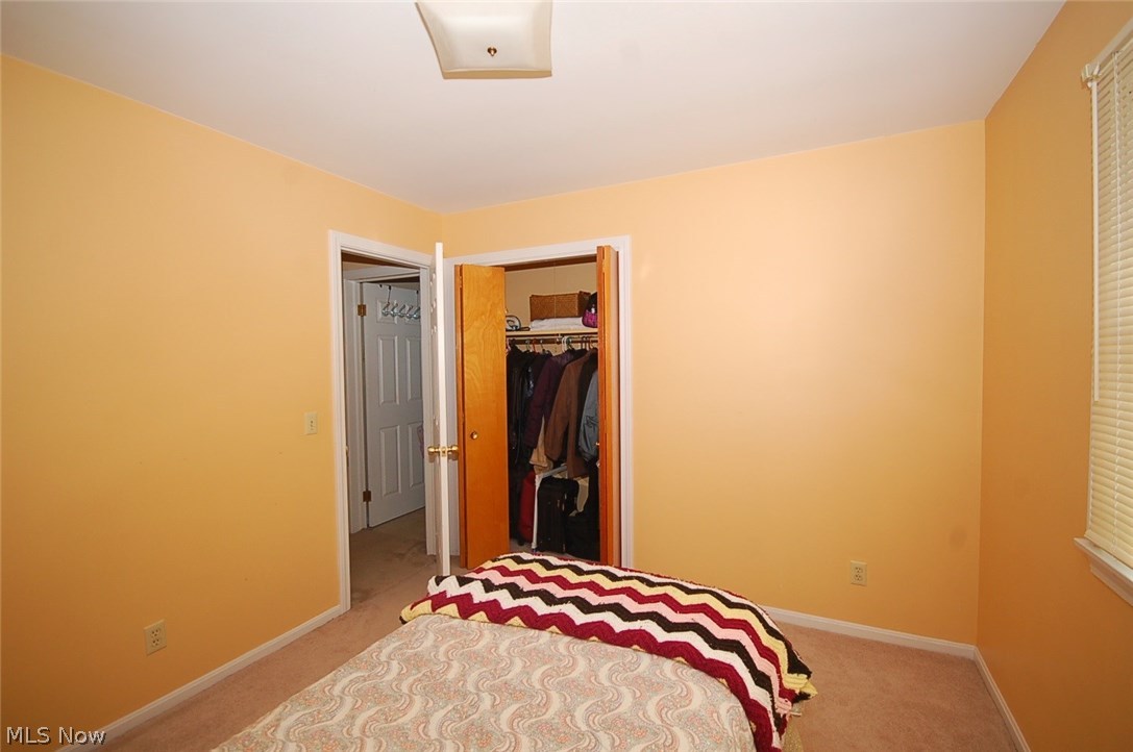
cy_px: 376
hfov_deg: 100.5
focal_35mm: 15
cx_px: 566
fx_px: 472
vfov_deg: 77.2
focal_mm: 10
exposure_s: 1/60
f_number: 5
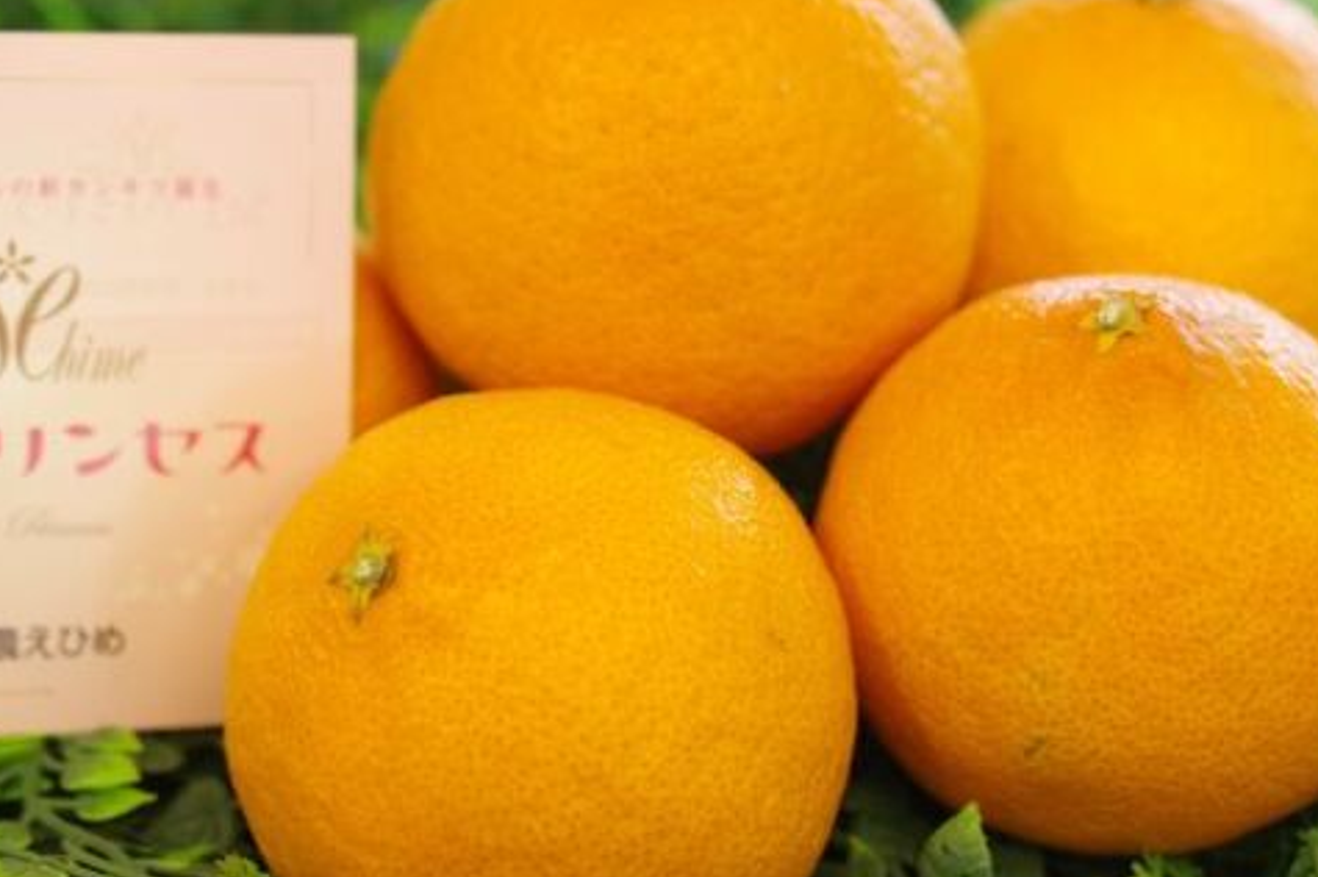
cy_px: 490
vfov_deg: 13.5
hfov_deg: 20.2
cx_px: 602
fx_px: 3695
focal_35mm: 101
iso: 800
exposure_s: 1/100
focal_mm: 50
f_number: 4
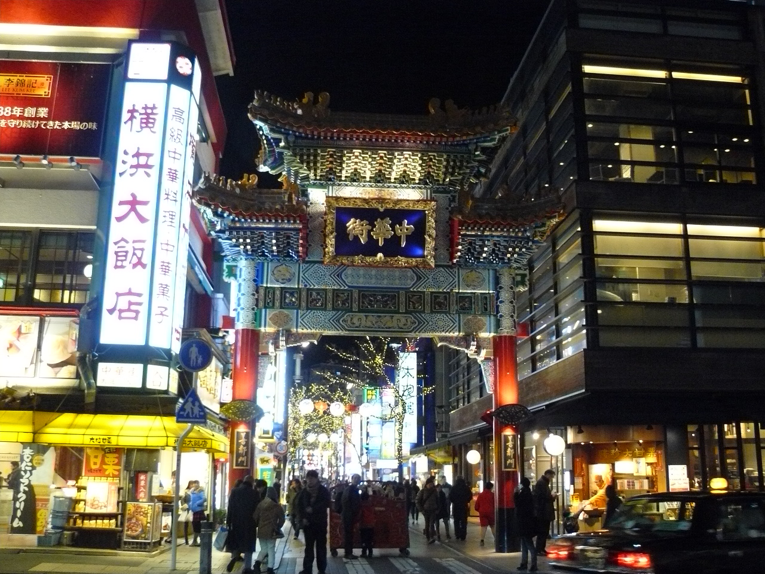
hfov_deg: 51.4
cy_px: 287
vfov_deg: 39.7
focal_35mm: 36
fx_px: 796
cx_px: 382
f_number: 2.8
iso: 400
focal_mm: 6
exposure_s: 1/15
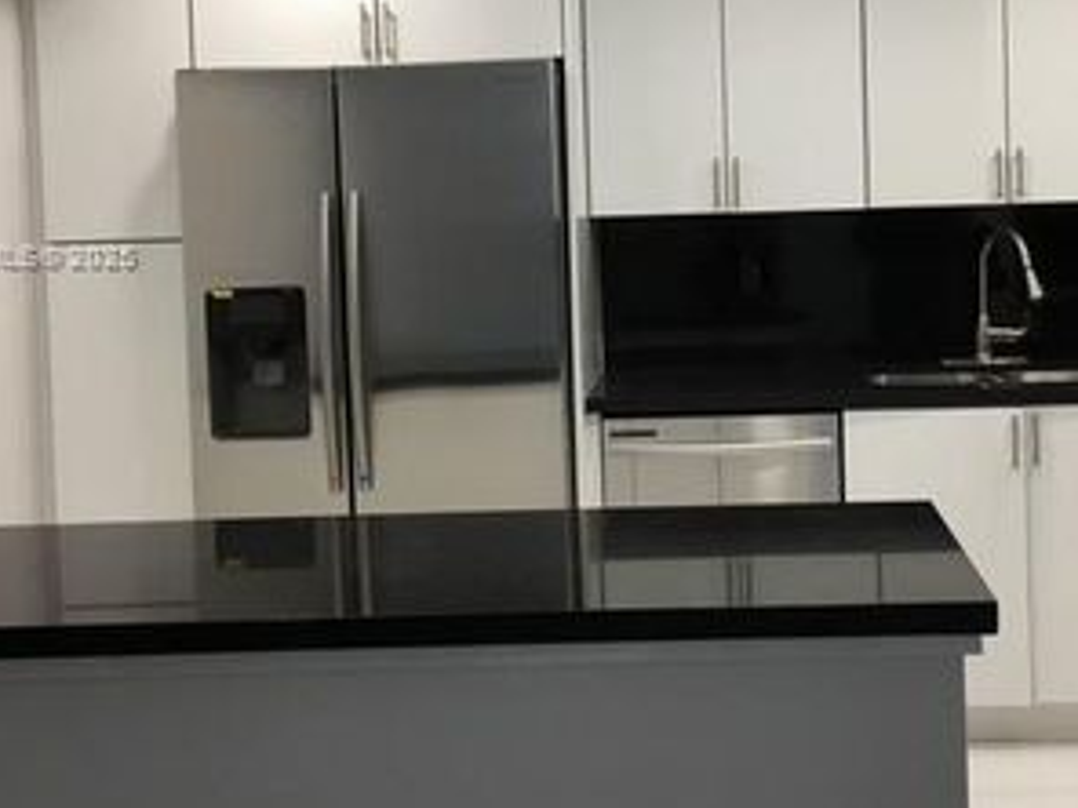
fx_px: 1526
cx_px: 656
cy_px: 257
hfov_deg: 38.7
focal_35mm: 49
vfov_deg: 29.4
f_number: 2.2
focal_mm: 4.15
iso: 32
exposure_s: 1/30
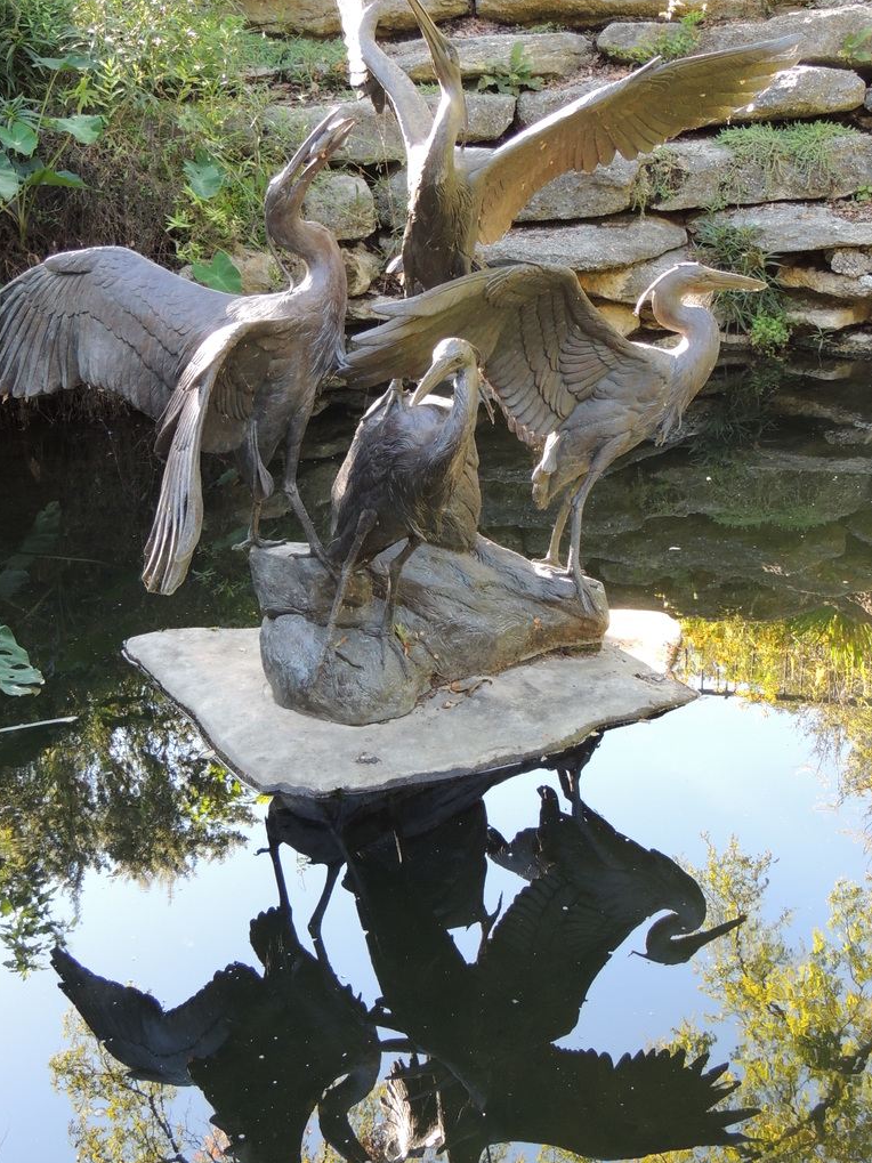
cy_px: 606
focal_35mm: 54
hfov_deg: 27.0
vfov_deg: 35.5
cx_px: 414
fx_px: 1814
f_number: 3.4
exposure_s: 1/50
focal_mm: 7.6
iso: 180
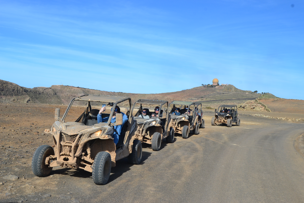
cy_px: 102
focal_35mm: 36
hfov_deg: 53.1
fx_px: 304
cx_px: 152
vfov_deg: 36.9
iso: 400
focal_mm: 24
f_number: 11
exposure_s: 1/400
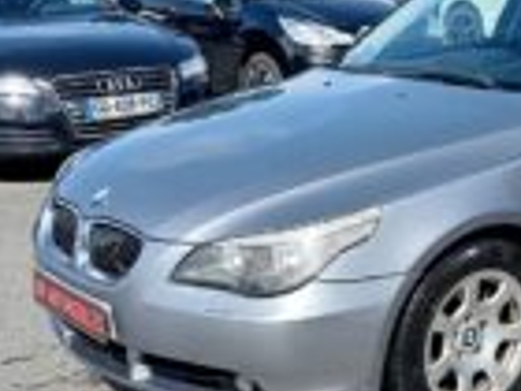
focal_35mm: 67
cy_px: 259
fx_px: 1008
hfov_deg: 27.7
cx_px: 486
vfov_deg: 21.8
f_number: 1.8
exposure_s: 1/355
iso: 101
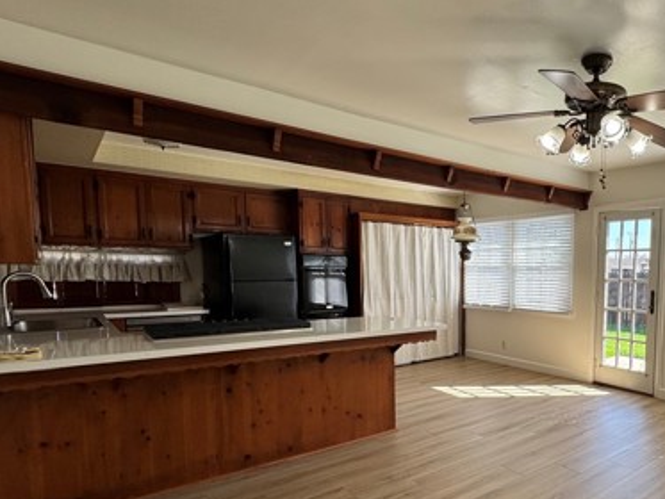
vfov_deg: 56.2
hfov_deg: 66.4
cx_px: 512
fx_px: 461
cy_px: 312
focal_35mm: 24
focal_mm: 2.22
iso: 40
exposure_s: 1/154
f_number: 2.2
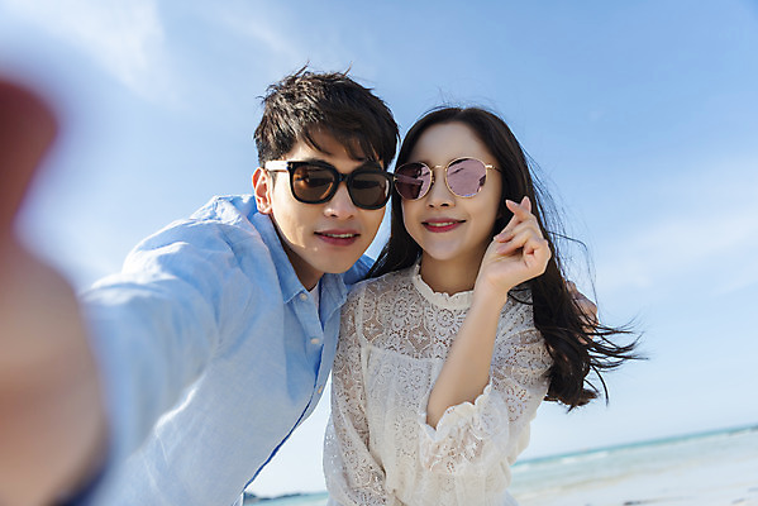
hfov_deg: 73.7
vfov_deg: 53.2
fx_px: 506
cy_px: 253
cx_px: 379
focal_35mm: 24
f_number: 2.8
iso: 100
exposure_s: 1/1250
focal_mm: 24
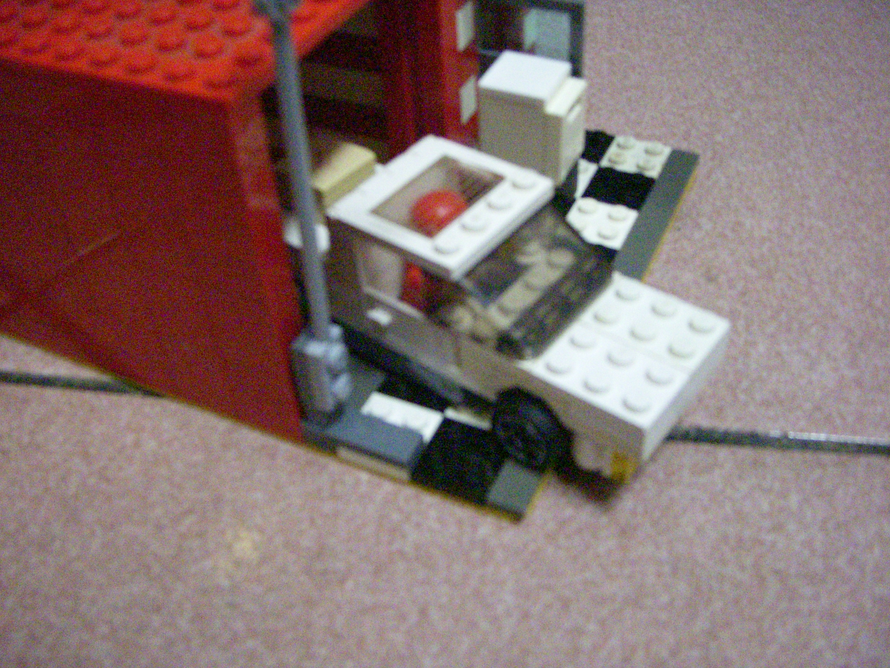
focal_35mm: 38
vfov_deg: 37.7
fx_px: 977
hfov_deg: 49.0
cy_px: 334
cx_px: 445
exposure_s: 1/50
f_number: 3.3
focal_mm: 6.3
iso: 1600
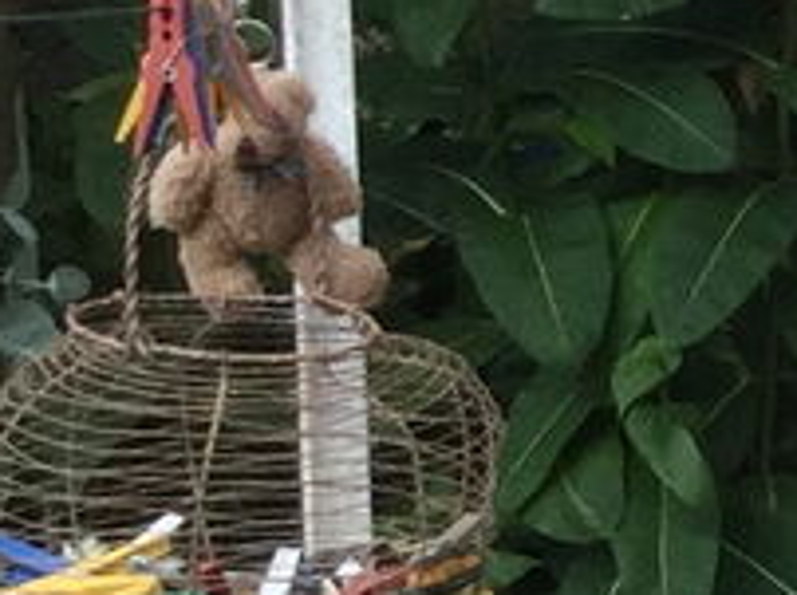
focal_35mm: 246
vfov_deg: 6.0
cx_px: 2450
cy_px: 177
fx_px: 5657
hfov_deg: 7.1
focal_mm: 3.3
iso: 32
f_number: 2.4
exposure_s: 1/100
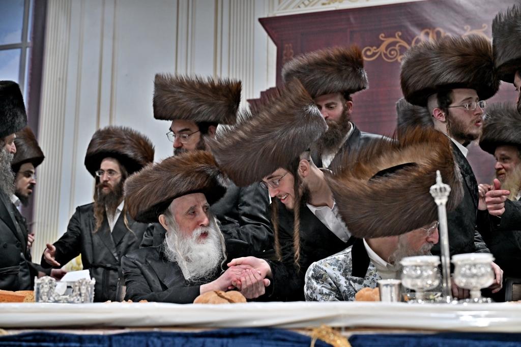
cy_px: 174
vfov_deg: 26.0
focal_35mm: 52
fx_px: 753
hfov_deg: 38.2
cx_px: 260
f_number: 4
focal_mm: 52
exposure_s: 1/160
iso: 1000
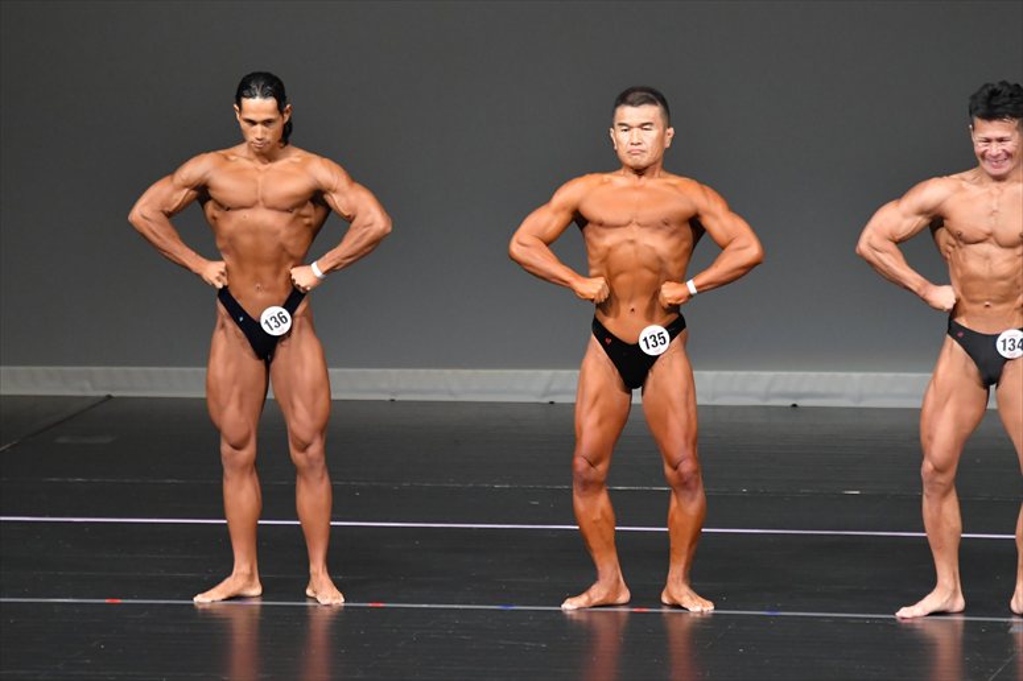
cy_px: 340
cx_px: 512
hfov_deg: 6.5
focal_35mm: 315
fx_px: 8947
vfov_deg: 4.4
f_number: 5.6
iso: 5000
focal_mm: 210
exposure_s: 1/400
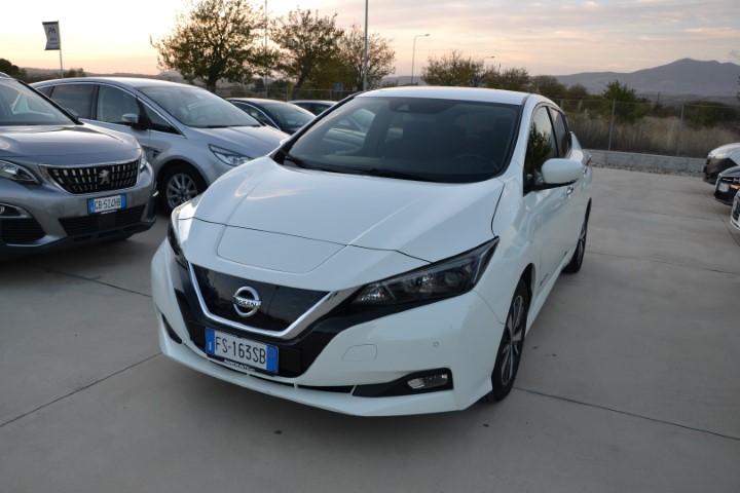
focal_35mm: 27
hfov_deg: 67.4
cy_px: 246
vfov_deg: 47.9
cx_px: 370
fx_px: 555
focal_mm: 18
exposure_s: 1/125
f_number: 5.6
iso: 320
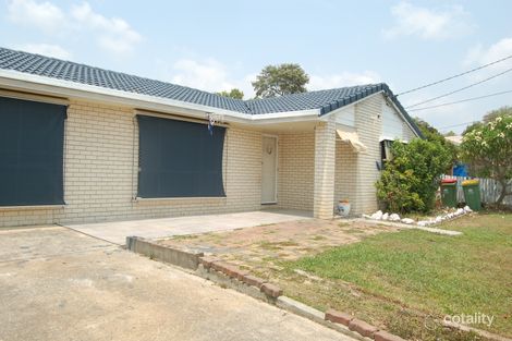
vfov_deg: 47.9
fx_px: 384
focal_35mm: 27
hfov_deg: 67.4
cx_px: 256
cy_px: 170
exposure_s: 1/400
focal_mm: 18
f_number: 10
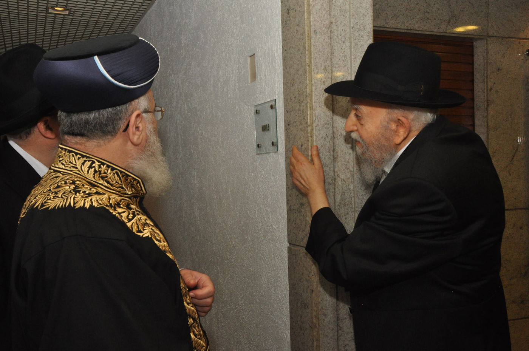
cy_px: 176
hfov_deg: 53.2
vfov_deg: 36.8
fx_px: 528
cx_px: 264
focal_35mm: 36
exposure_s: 1/60
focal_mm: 24
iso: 1250
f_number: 13
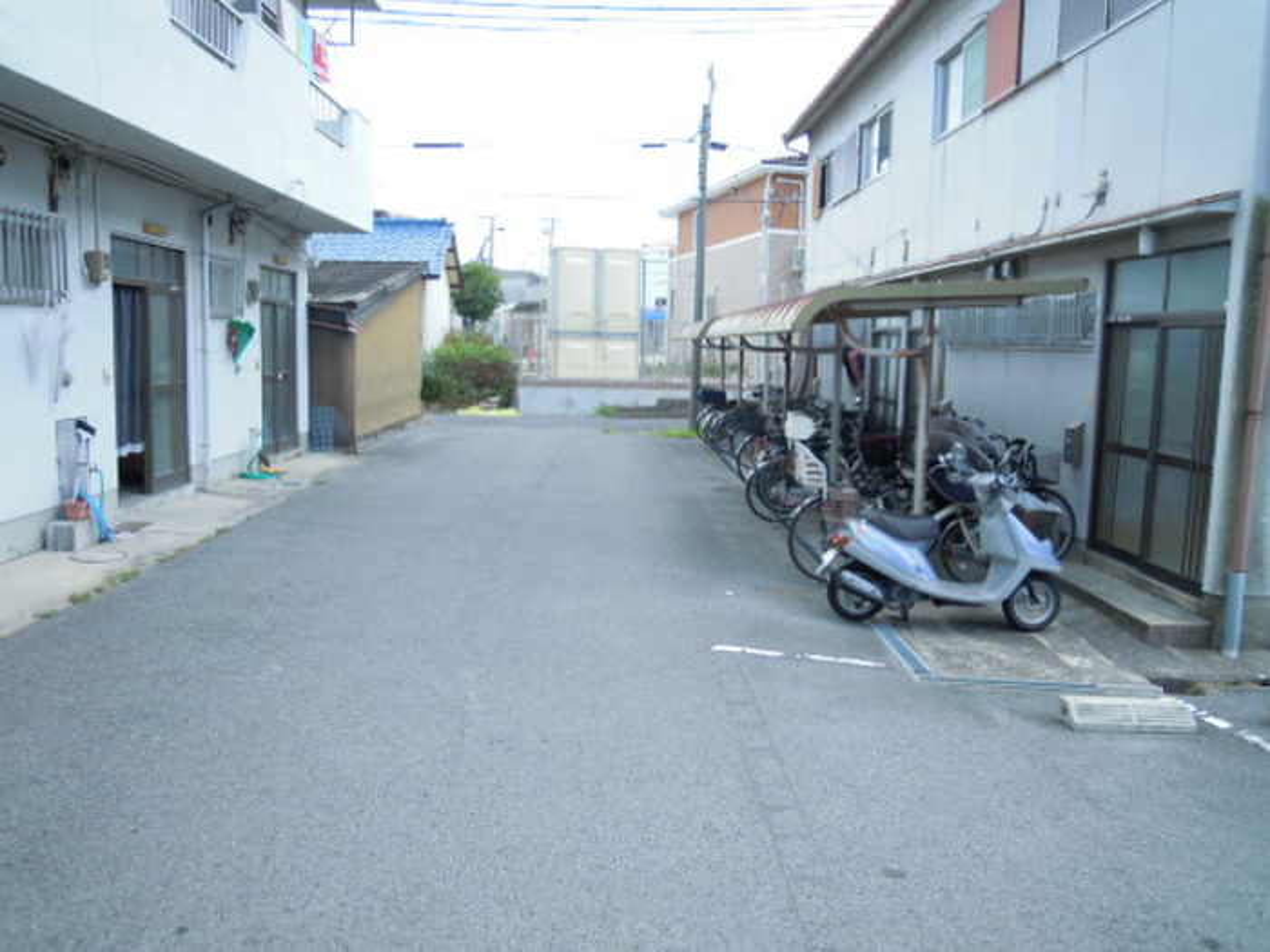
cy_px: 476
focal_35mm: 28
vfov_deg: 49.7
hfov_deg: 63.4
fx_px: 1027
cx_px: 635
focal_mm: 5
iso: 100
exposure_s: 1/400
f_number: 2.7
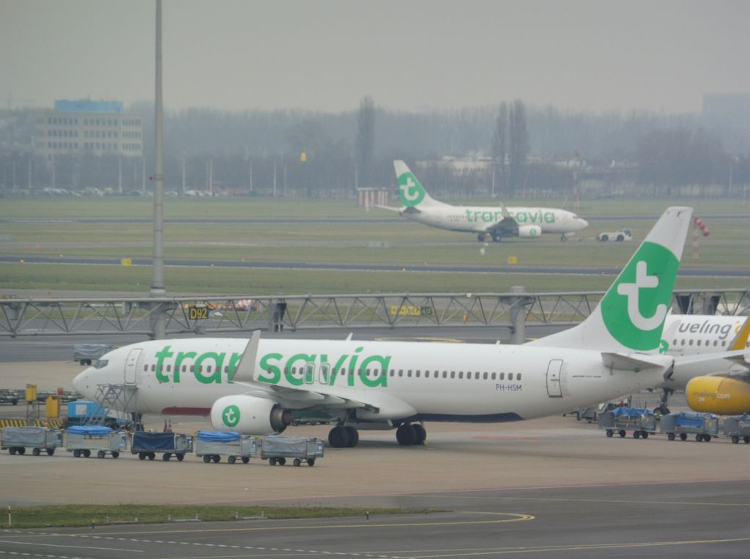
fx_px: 9381
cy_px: 280
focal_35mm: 434
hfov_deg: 4.6
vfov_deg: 3.4
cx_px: 375
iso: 100
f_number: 6.2
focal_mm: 77.4
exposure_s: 1/160
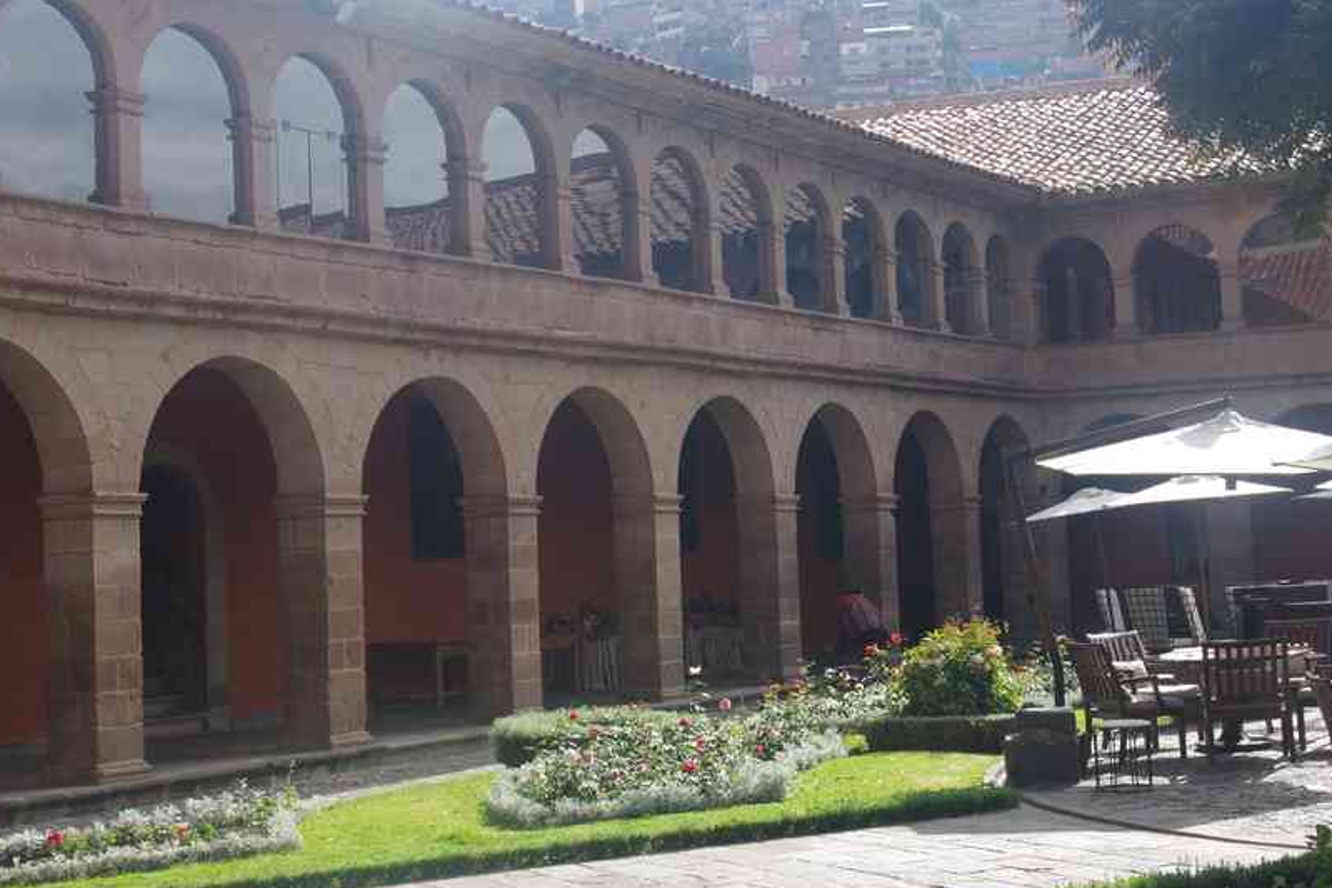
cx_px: 763
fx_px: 2428
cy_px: 367
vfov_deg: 20.7
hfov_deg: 30.6
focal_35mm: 66
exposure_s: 1/60
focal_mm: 35
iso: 200
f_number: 10
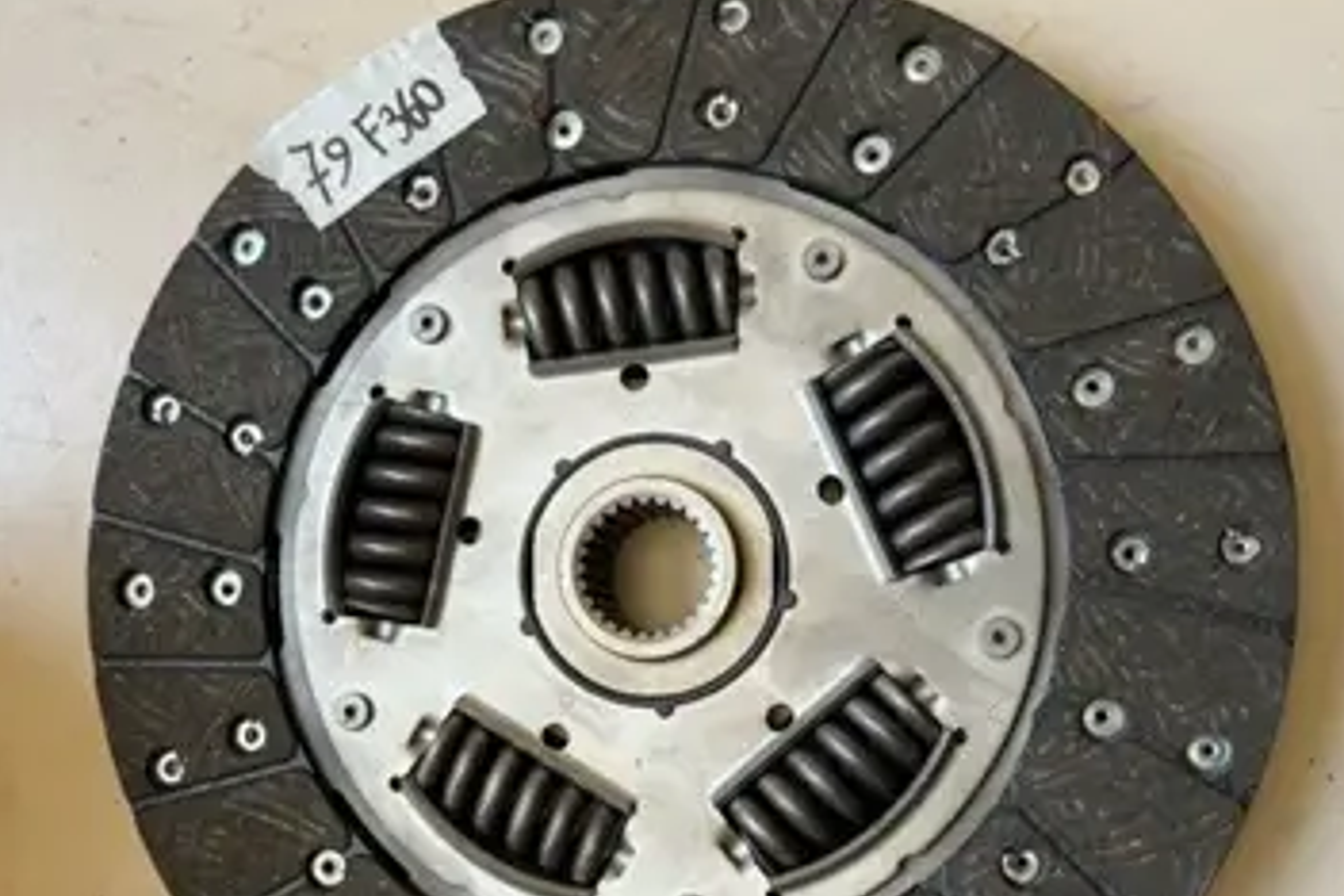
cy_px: 651
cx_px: 682
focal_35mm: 37
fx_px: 1381
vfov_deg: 35.3
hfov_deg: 51.9
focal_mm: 5.7
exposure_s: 1/121
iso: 80
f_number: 1.5
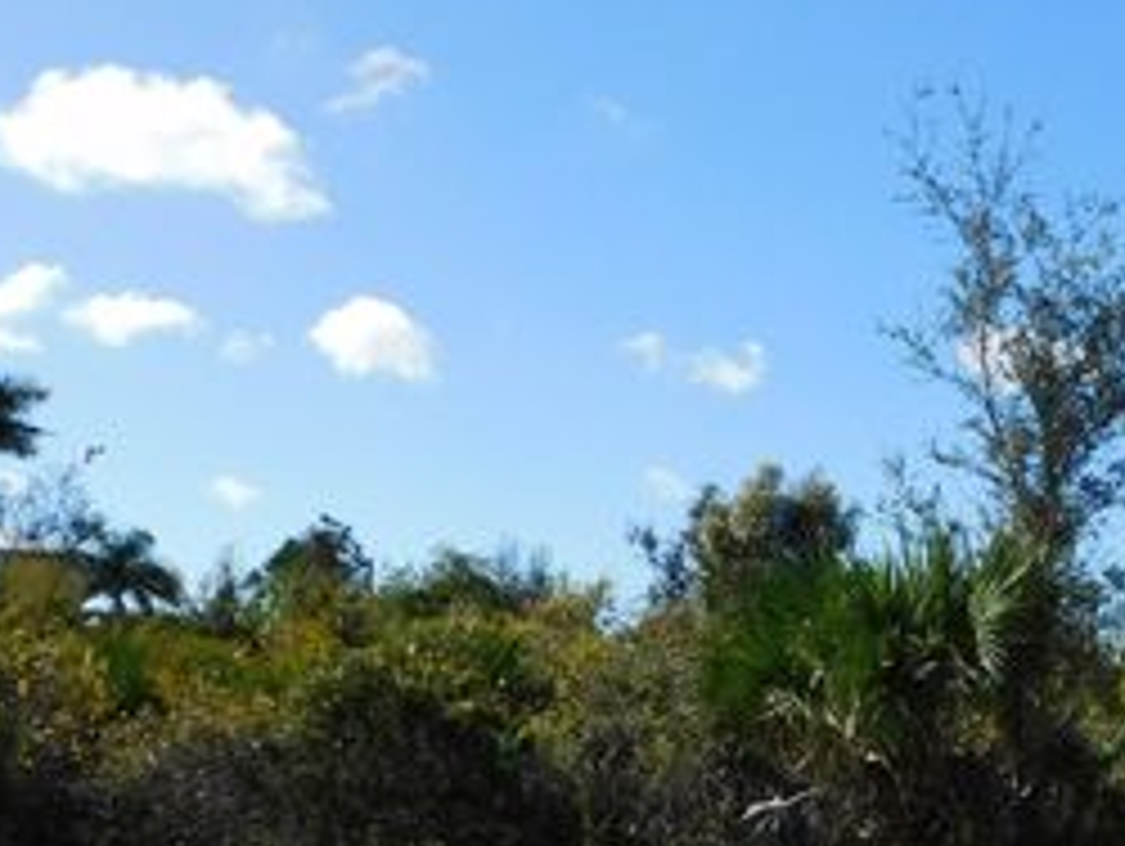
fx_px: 1561
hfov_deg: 37.2
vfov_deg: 29.4
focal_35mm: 48
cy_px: 722
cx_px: 999
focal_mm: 4.3
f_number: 3.3
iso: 125
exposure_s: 1/1250
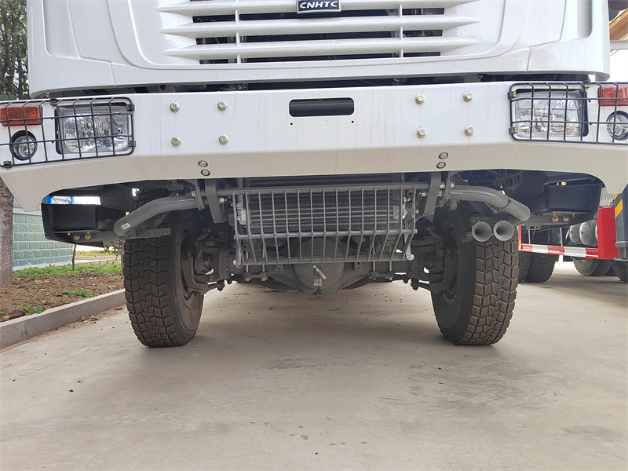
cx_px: 314
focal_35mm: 27
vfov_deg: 51.4
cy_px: 236
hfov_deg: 65.3
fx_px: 490
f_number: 1.9
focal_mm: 5.52
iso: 179
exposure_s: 1/120
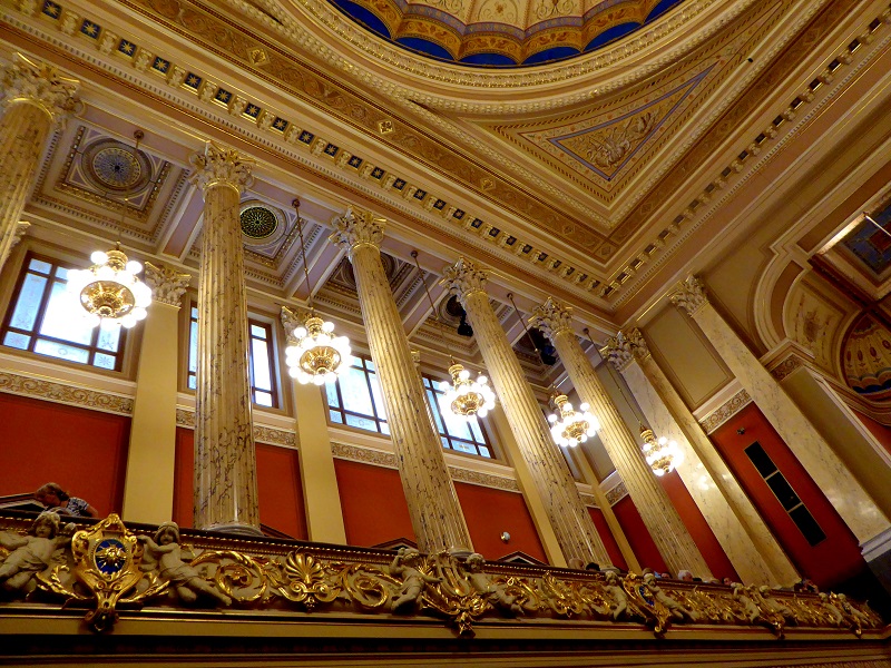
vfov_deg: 54.9
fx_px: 643
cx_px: 446
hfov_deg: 69.4
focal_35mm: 25
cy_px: 334
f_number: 3.3
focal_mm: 4.3
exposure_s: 1/25
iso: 400
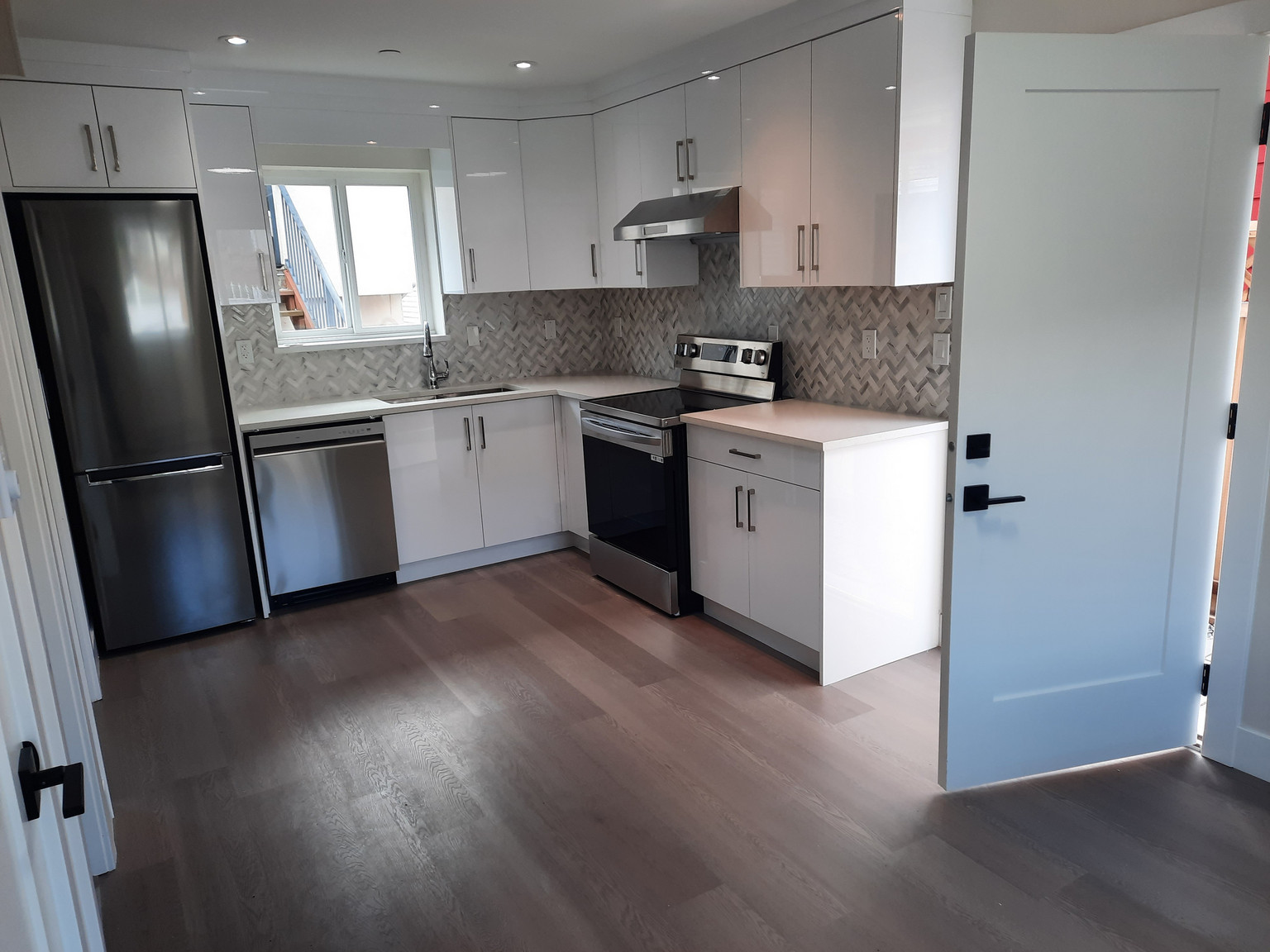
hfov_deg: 69.4
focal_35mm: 25
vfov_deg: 54.9
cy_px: 476
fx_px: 917
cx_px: 635
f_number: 2
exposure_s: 1/60
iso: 40
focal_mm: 4.6
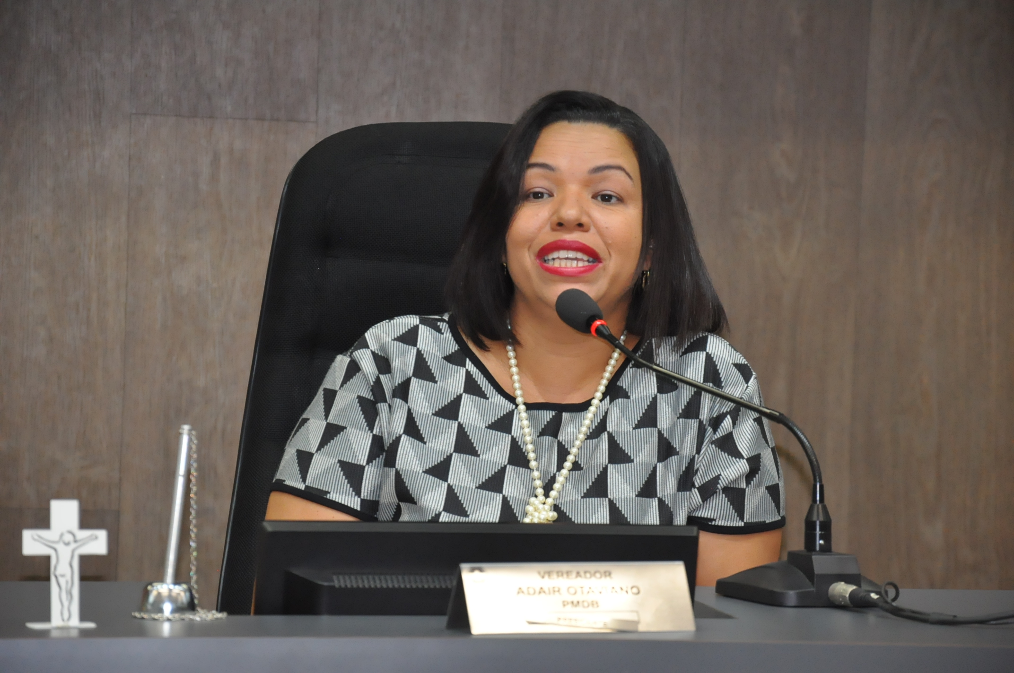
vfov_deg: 8.7
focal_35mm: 158
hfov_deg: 13.1
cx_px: 507
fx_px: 4431
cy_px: 336
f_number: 5.6
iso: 2000
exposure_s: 1/125
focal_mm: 105
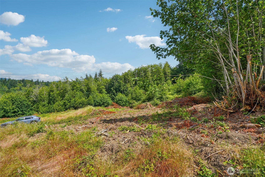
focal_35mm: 16
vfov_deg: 73.7
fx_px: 118
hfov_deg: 96.7
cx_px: 132
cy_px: 88
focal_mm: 16
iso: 400
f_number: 8
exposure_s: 1/640
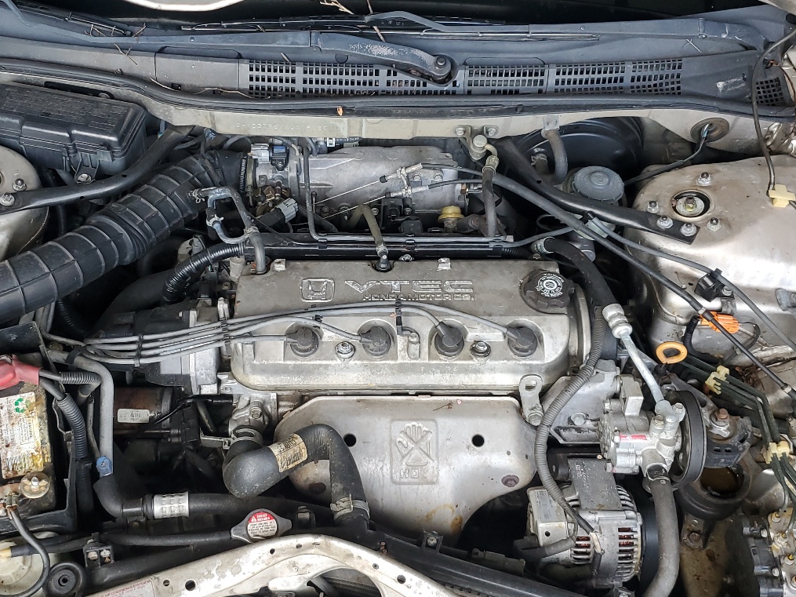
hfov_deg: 45.6
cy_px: 270
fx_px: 943
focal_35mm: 41
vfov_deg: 35.1
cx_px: 340
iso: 59
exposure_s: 1/120
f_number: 1.5
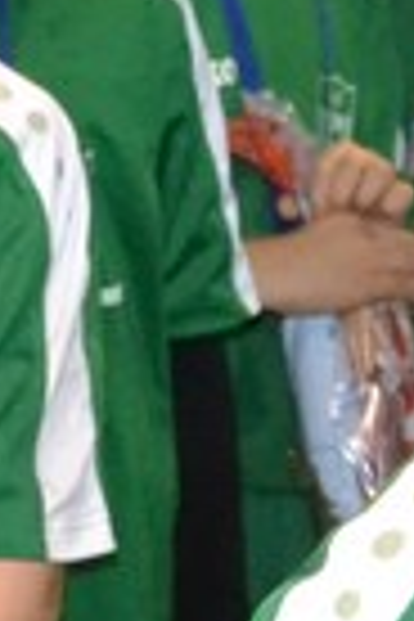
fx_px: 6261
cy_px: 308
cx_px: 972
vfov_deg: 5.7
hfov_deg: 3.7
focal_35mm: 363
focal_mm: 26
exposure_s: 1/60
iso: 2800
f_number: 4.2
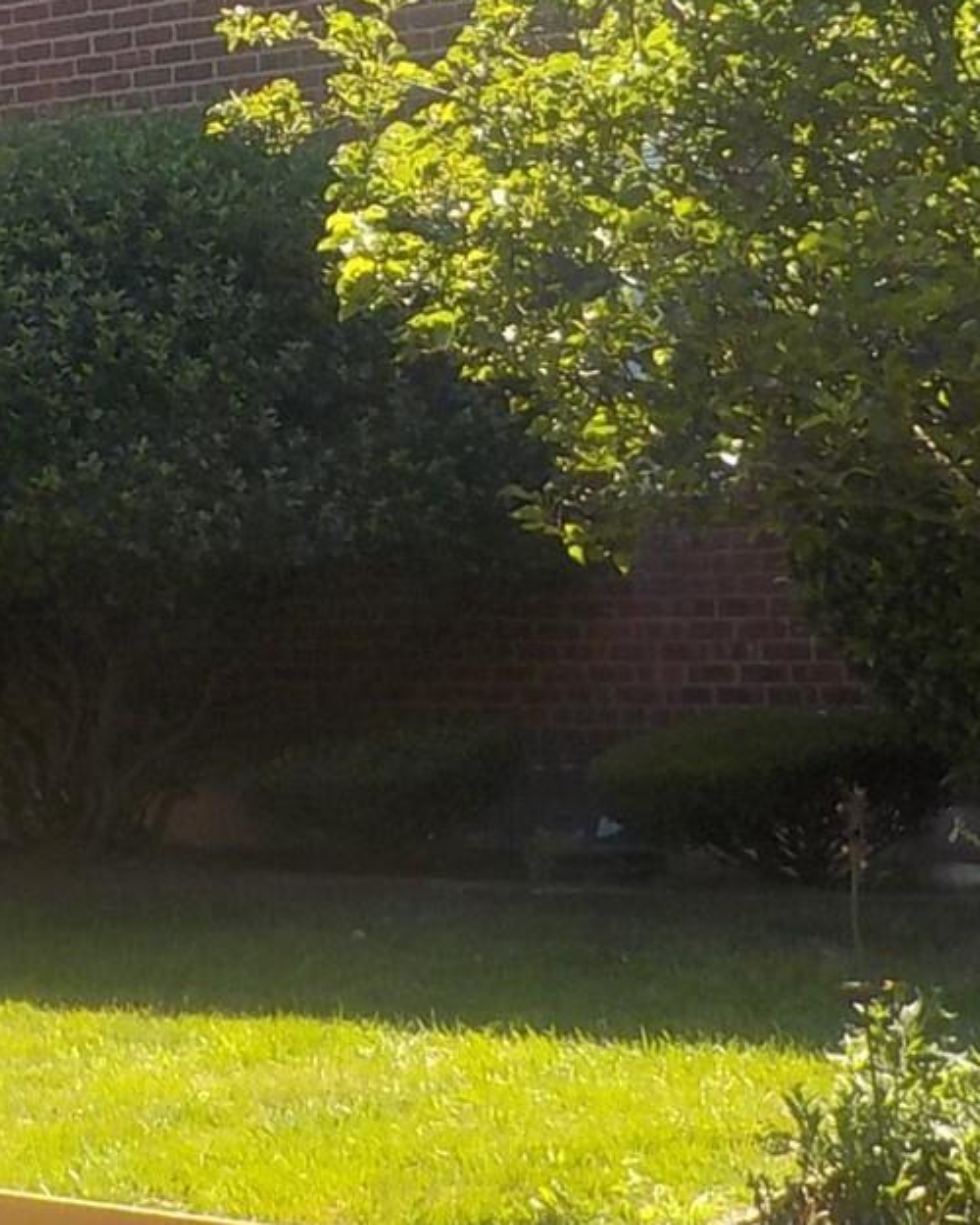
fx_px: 3481
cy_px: 353
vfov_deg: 19.9
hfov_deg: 15.9
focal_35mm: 96
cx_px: 243
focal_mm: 4.1
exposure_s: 1/320
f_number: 3.3
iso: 125
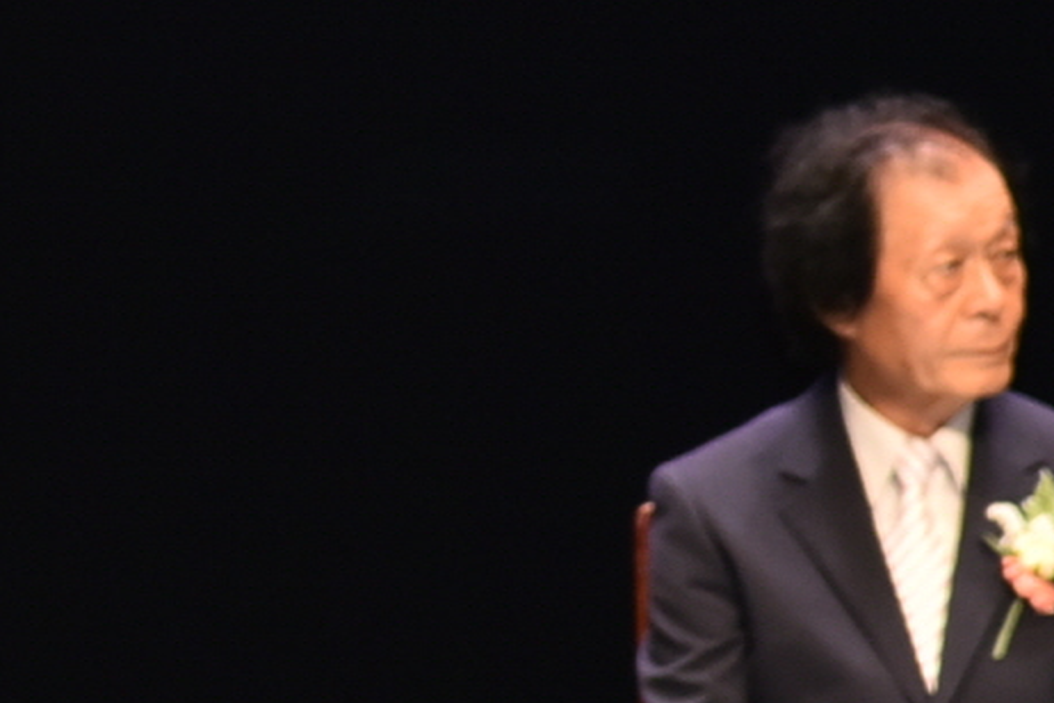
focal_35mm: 624
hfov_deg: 3.3
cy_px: 277
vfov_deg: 2.2
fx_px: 18268
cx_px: -846
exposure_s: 1/125
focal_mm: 120
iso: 1250
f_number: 4.5
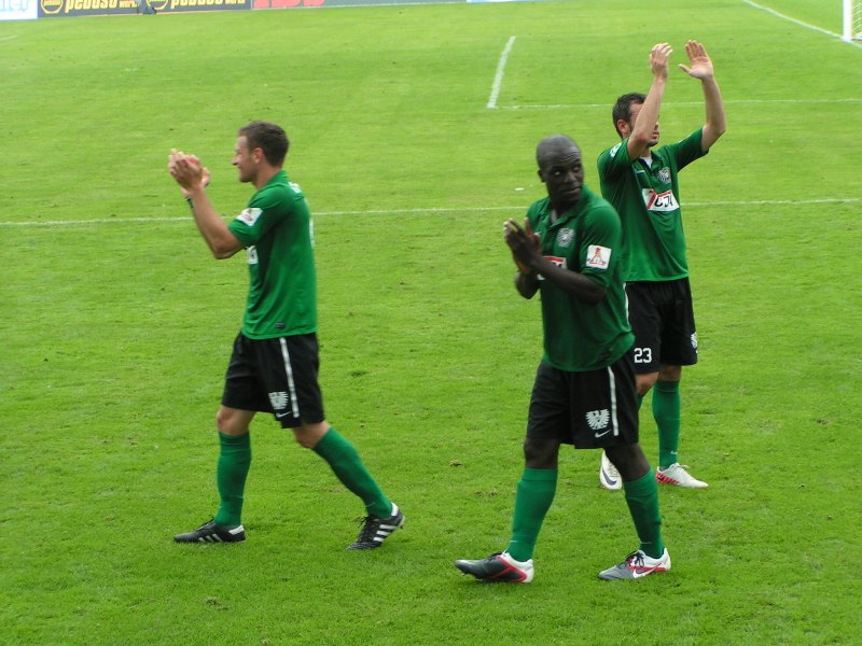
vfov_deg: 13.0
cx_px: 431
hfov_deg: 17.3
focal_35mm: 114
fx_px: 2839
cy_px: 323
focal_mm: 17.4
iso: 50
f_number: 4.5
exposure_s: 1/160
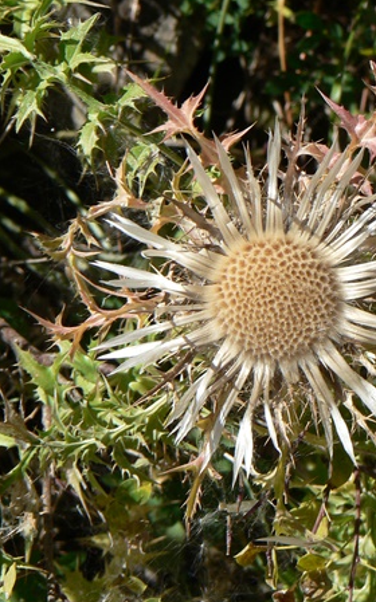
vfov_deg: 8.7
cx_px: 295
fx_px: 3974
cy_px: 283
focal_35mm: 242
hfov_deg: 5.4
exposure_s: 1/320
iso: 64
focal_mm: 27.4
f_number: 5
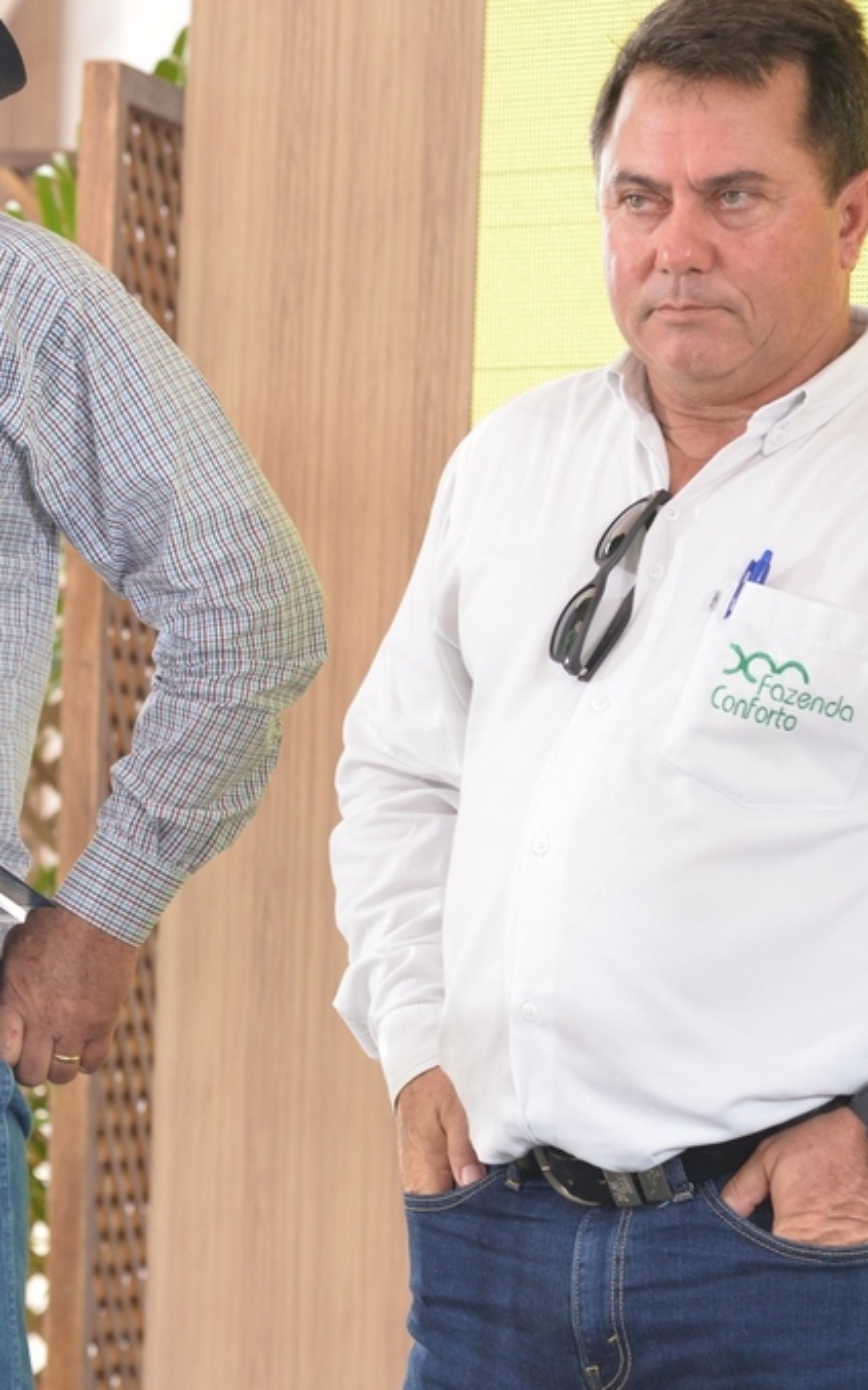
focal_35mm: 177
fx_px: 6701
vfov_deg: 11.8
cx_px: 203
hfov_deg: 7.4
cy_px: 638
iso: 1600
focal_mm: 98
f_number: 4.5
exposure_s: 1/160
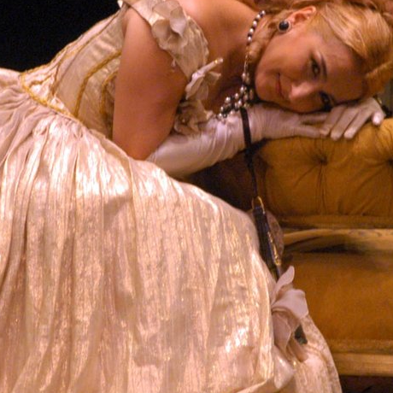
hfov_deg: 1.6
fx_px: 13654
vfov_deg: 1.6
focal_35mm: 1063
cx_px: 197
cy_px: 153
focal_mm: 200
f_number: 4.5
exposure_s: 1/250
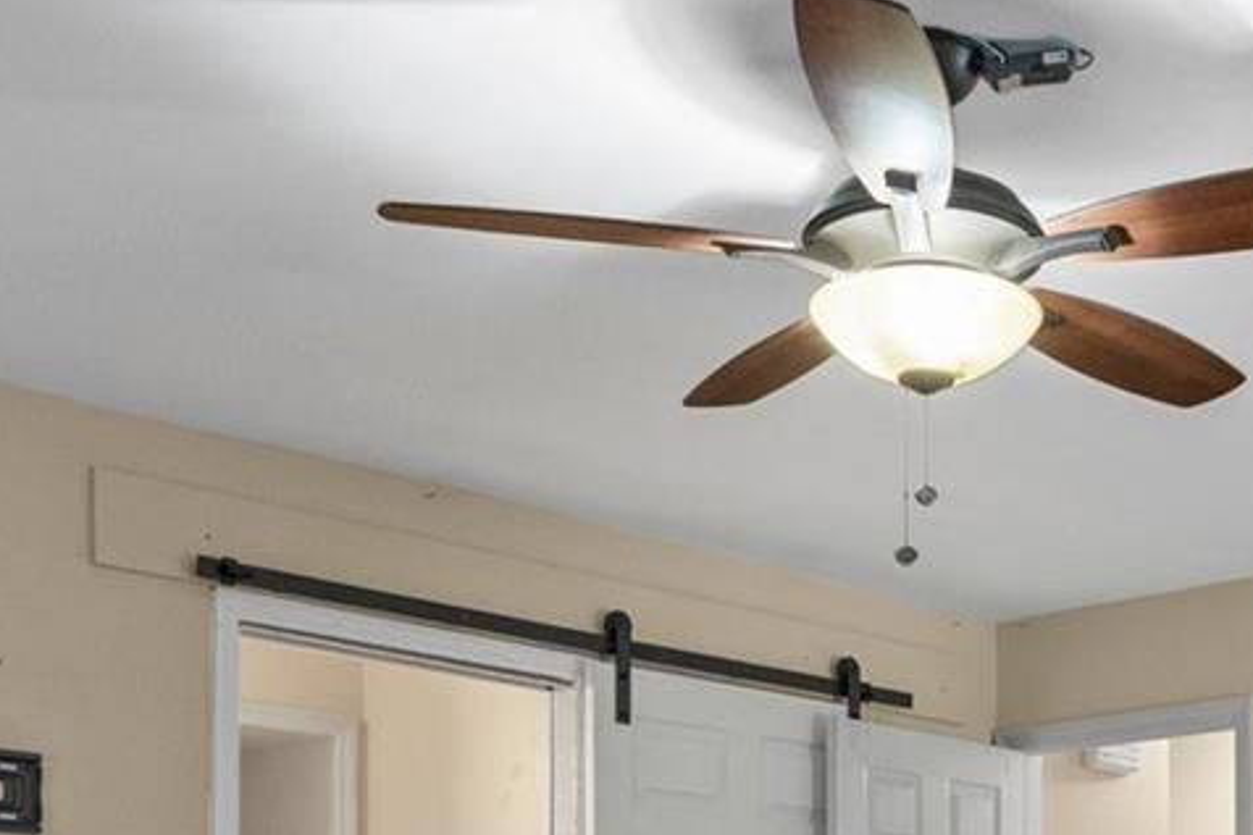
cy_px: 1084
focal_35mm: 57
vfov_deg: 21.5
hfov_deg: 33.5
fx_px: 1984
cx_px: 1082
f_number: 8
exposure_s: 4
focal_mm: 17
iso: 400
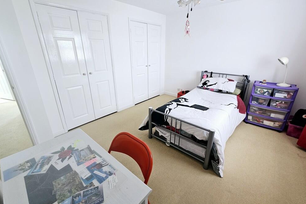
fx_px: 119
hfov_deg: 104.3
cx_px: 152
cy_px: 99
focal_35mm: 14
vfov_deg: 81.2
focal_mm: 2.2
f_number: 2.2
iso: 100
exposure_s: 1/50
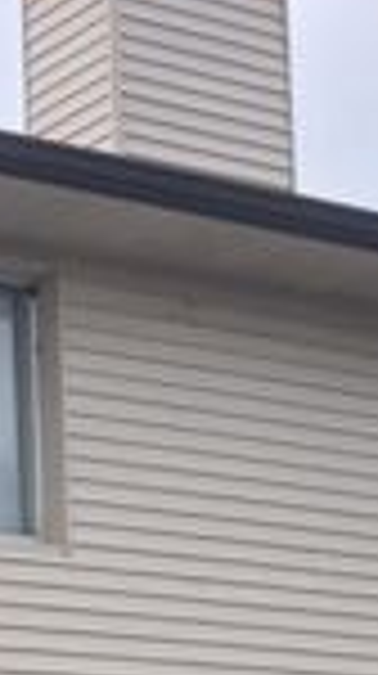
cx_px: -729
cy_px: 1073
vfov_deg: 15.4
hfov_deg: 8.2
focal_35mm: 126
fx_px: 2253
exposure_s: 1/611
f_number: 1.8
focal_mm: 3.98
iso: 20
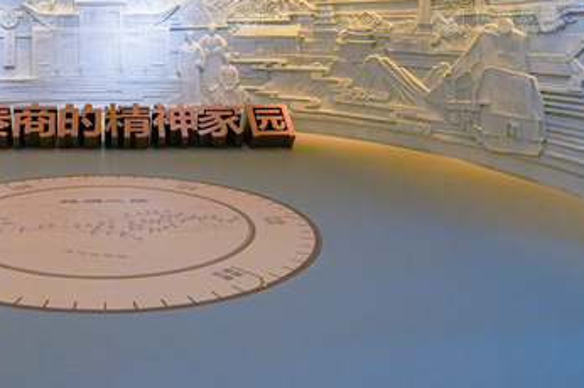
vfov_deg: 33.3
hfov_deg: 48.1
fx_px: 600
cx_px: 93
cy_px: 14
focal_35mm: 37
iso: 2500
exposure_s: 1/100
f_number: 6.3
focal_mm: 16
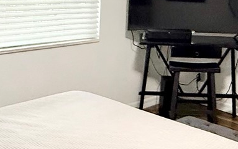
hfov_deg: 32.7
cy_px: -14
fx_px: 402
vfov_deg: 20.0
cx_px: 162
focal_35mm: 62
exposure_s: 1/60
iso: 800
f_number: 2.2
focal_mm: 2.22
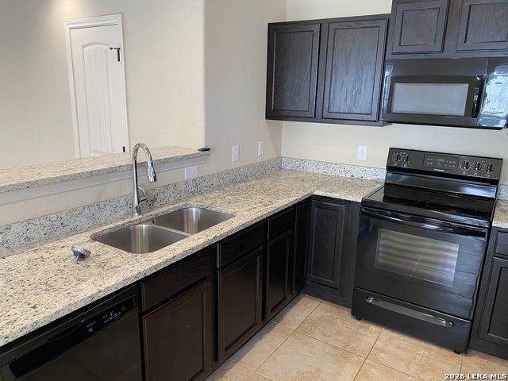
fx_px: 382
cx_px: 254
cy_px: 190
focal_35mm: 26
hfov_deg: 67.3
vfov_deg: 53.1
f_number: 1.8
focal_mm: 4.25
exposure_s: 1/60
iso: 80
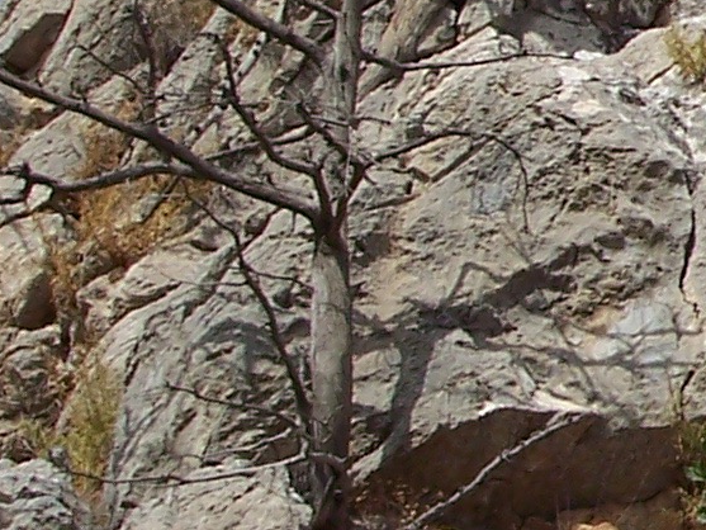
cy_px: -161
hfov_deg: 8.8
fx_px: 4080
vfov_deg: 7.4
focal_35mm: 200
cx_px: 1767
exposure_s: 1/750
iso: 100
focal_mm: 8
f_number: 5.6
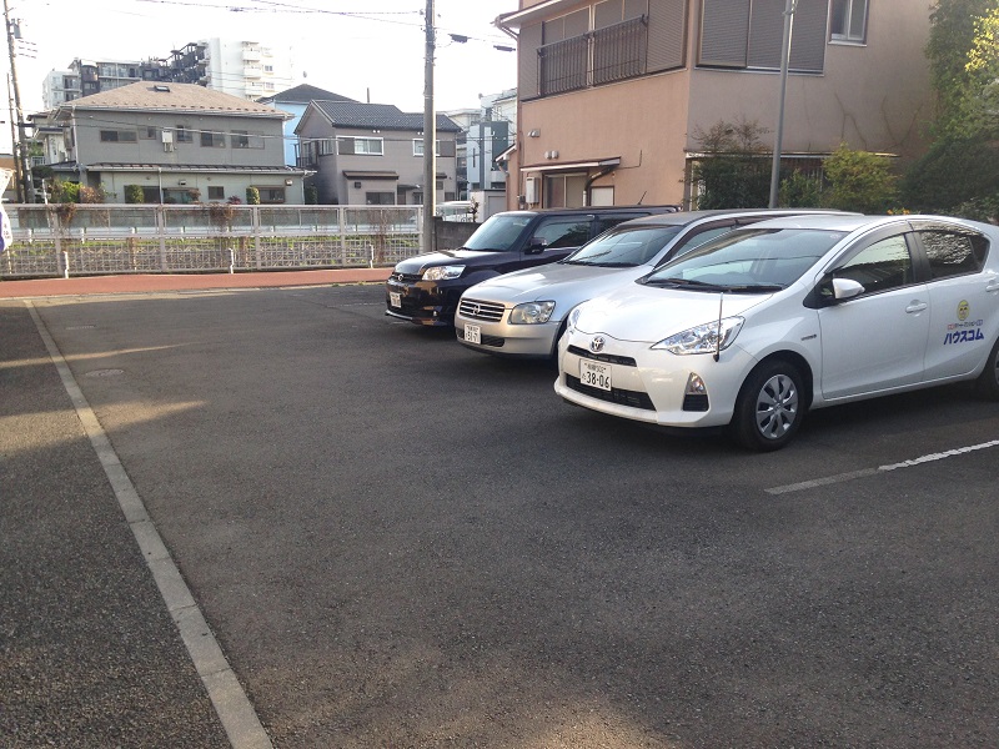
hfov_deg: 55.4
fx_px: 952
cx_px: 500
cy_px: 374
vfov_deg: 42.9
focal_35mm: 33
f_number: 2.4
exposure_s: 1/311
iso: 50
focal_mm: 4.12
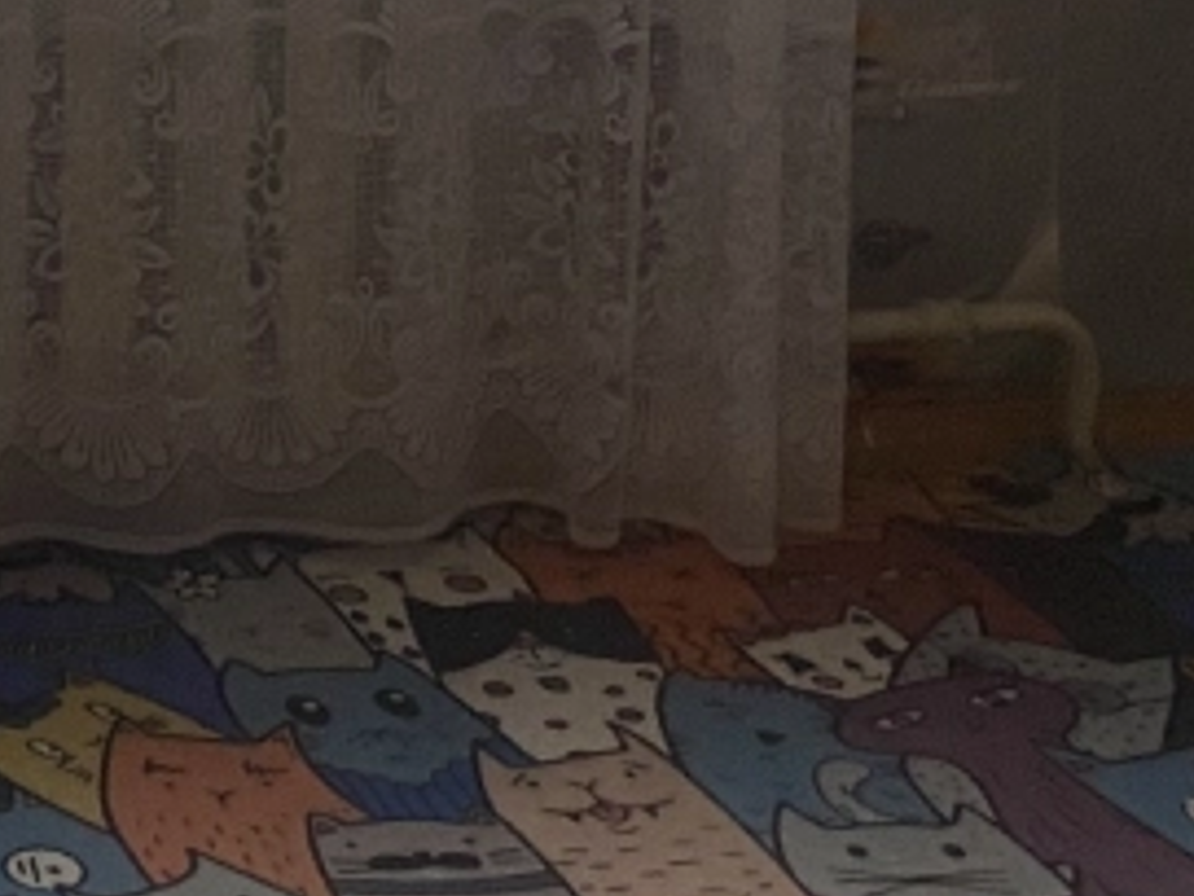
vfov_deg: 10.9
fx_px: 4139
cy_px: -1048
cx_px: -329
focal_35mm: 120
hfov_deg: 15.7
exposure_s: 1/50
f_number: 1.8
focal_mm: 4.25
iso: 64
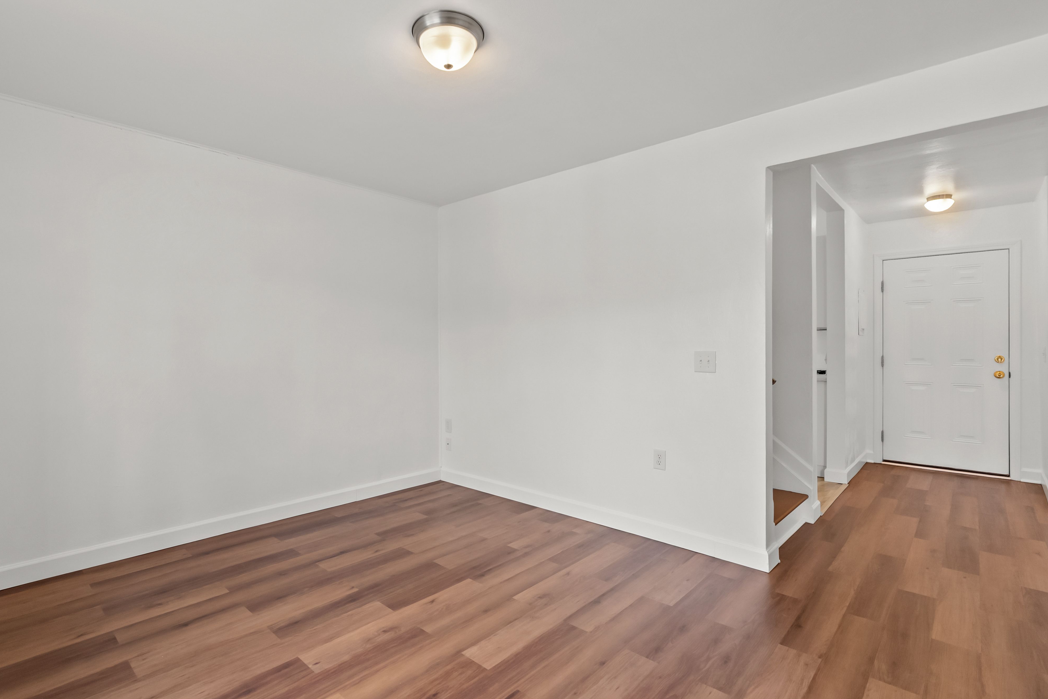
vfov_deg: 70.4
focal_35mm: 17
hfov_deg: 93.2
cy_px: 359
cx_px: 505
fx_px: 495
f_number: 7.1
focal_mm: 16
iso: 1000
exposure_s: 1/25
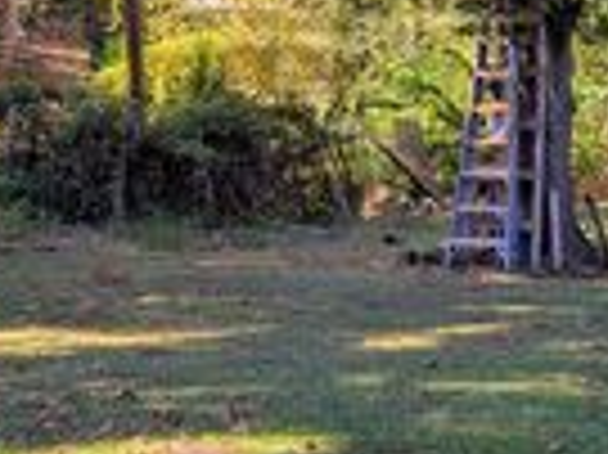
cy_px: 198
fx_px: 1562
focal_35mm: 89
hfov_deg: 19.2
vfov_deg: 16.6
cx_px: 914
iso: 21
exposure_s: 1/478
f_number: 1.68
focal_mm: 6.9
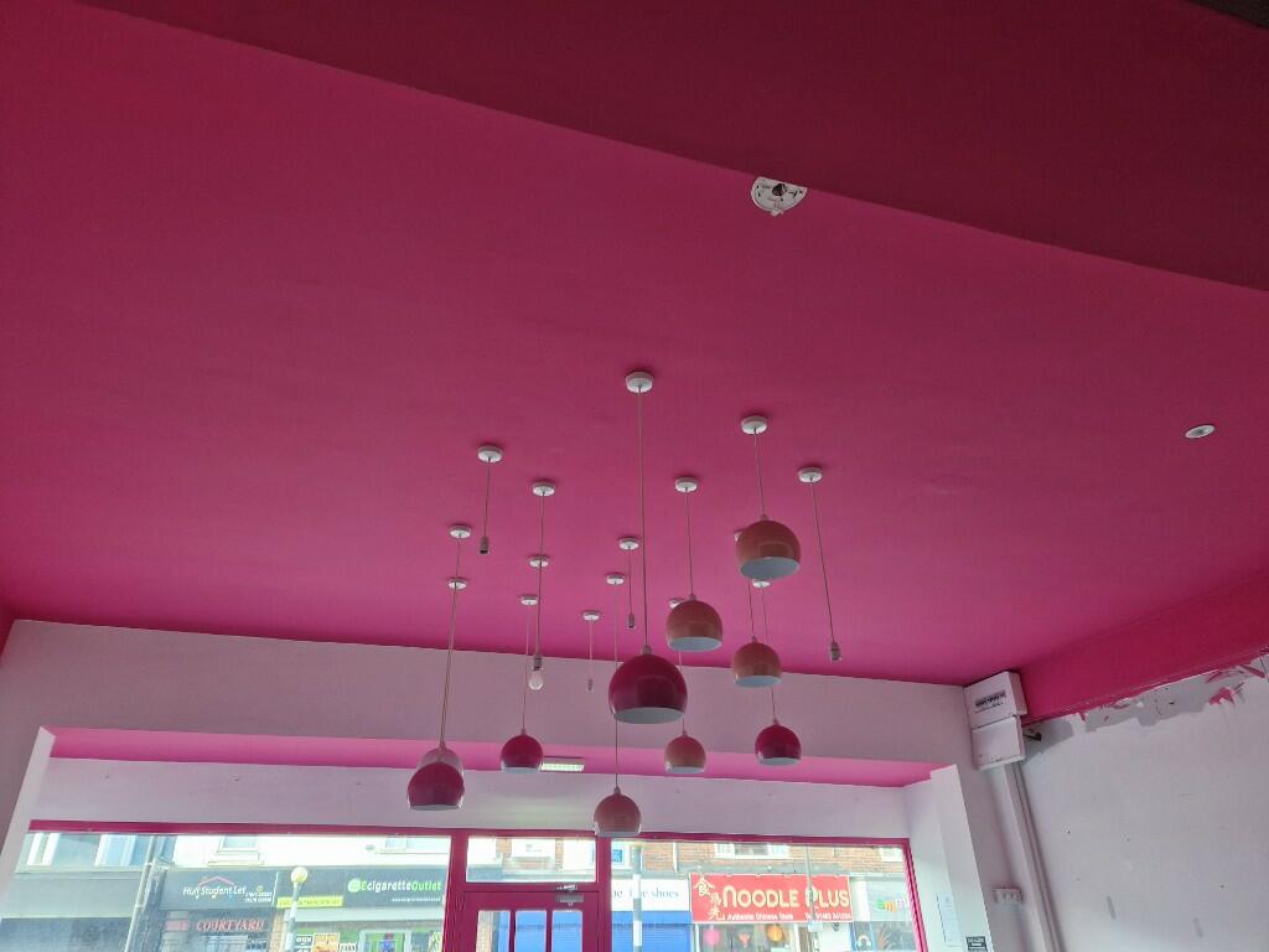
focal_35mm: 23
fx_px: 843
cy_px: 476
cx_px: 634
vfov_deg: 58.9
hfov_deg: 73.9
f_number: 1.8
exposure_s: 1/100
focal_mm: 5.4
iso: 160
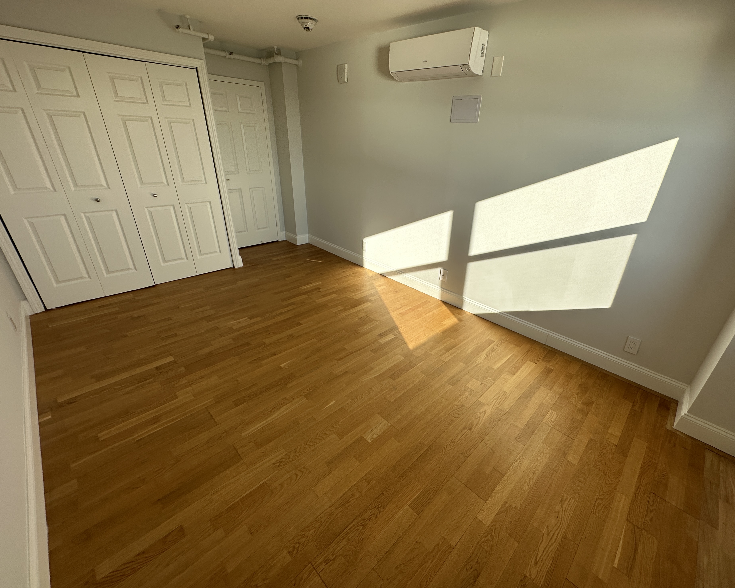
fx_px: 326
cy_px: 293
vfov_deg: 84.0
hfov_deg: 96.6
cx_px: 396
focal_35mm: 15
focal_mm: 2.22
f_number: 2.2
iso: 40
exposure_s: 1/801
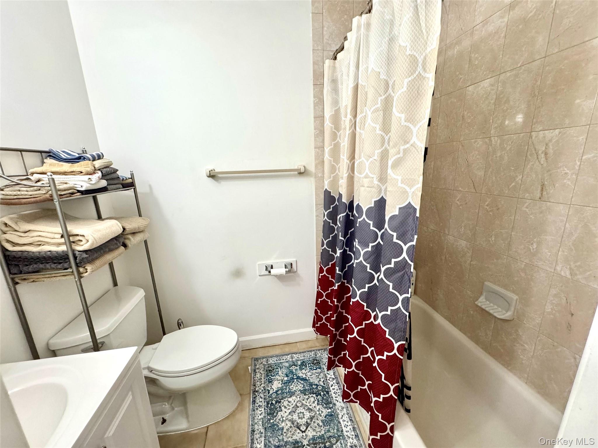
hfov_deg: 102.1
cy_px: 224
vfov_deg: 85.7
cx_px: 299
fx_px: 242
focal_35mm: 14
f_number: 2.2
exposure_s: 1/120
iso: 320
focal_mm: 2.22
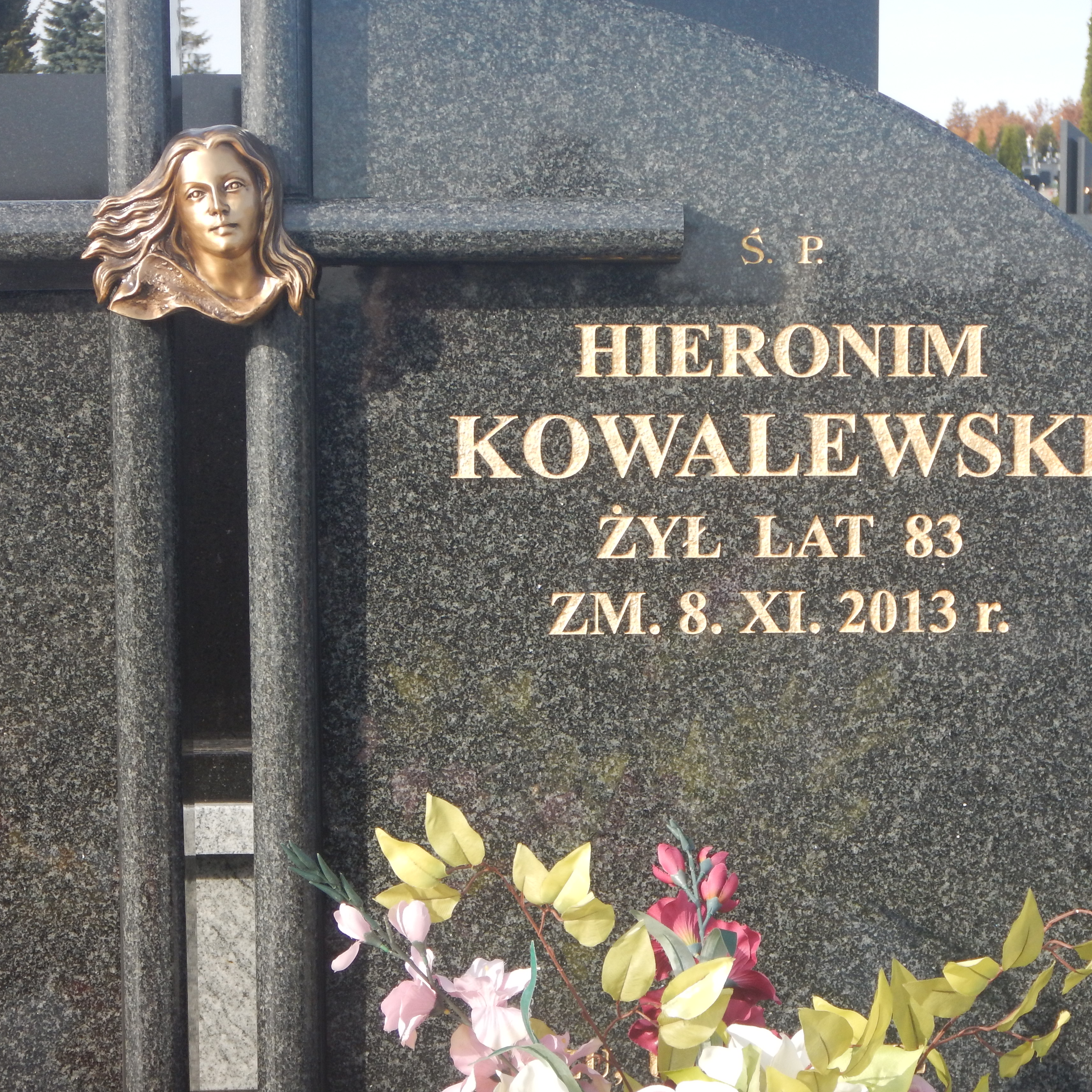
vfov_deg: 20.4
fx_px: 3034
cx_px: 594
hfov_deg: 20.4
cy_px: 546
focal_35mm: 85
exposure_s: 1/250
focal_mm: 13
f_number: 4.5
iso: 125
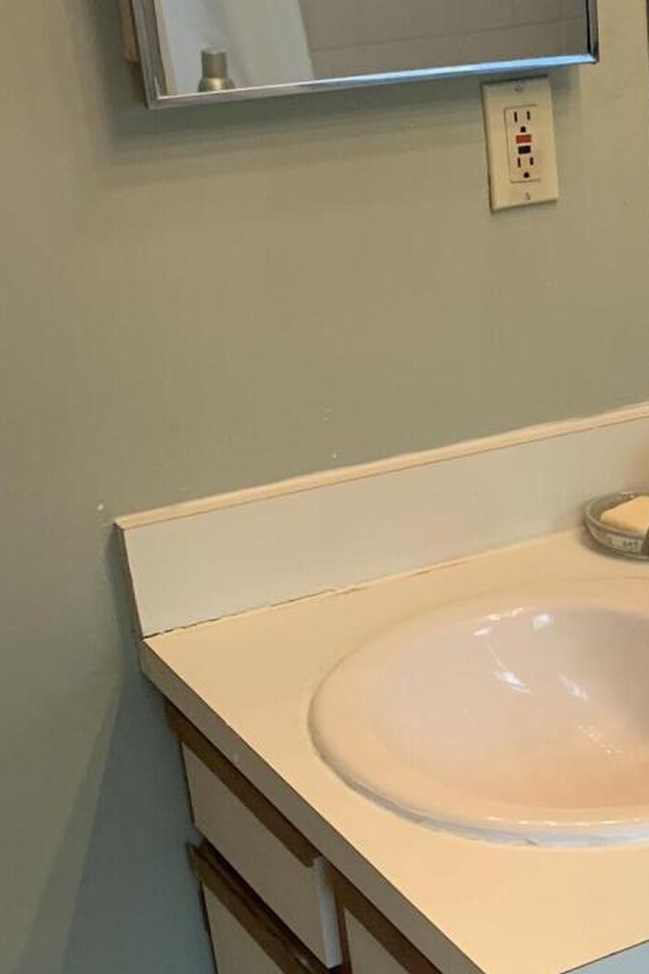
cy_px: 728
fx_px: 2109
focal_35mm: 78
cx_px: 1037
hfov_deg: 15.8
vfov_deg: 25.7
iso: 125
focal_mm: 4.25
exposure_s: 1/60
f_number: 1.8
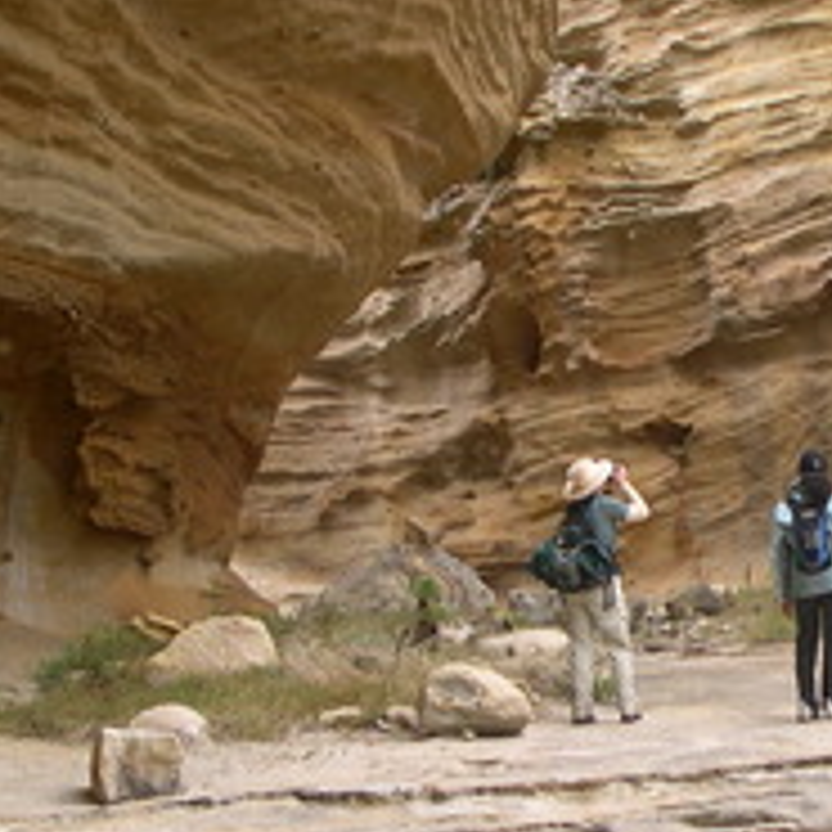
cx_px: 684
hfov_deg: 18.9
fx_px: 2475
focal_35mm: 91
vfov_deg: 19.1
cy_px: 474
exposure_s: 1/230
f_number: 2.8
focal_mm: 8
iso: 100
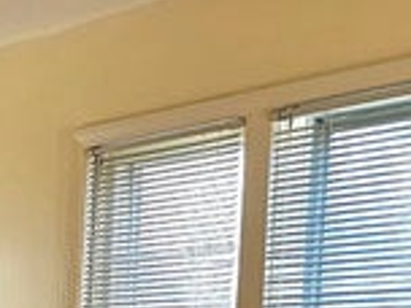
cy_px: 562
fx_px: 1532
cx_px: -599
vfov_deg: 10.7
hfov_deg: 12.0
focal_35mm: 129
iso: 100
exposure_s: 1/208
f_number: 1.7
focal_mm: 6.3
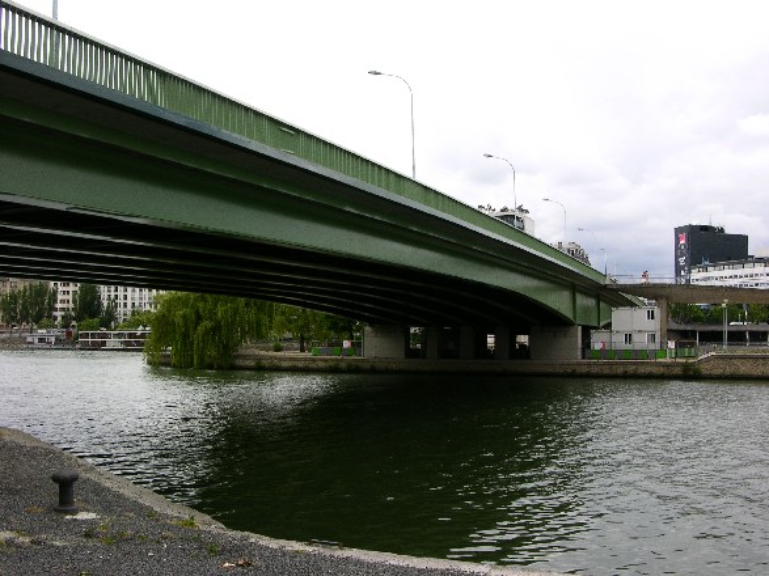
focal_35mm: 35
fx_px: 777
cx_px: 384
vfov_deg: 40.7
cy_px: 288
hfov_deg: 52.6
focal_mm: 8.9
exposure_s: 1/93.5
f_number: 8
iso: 50
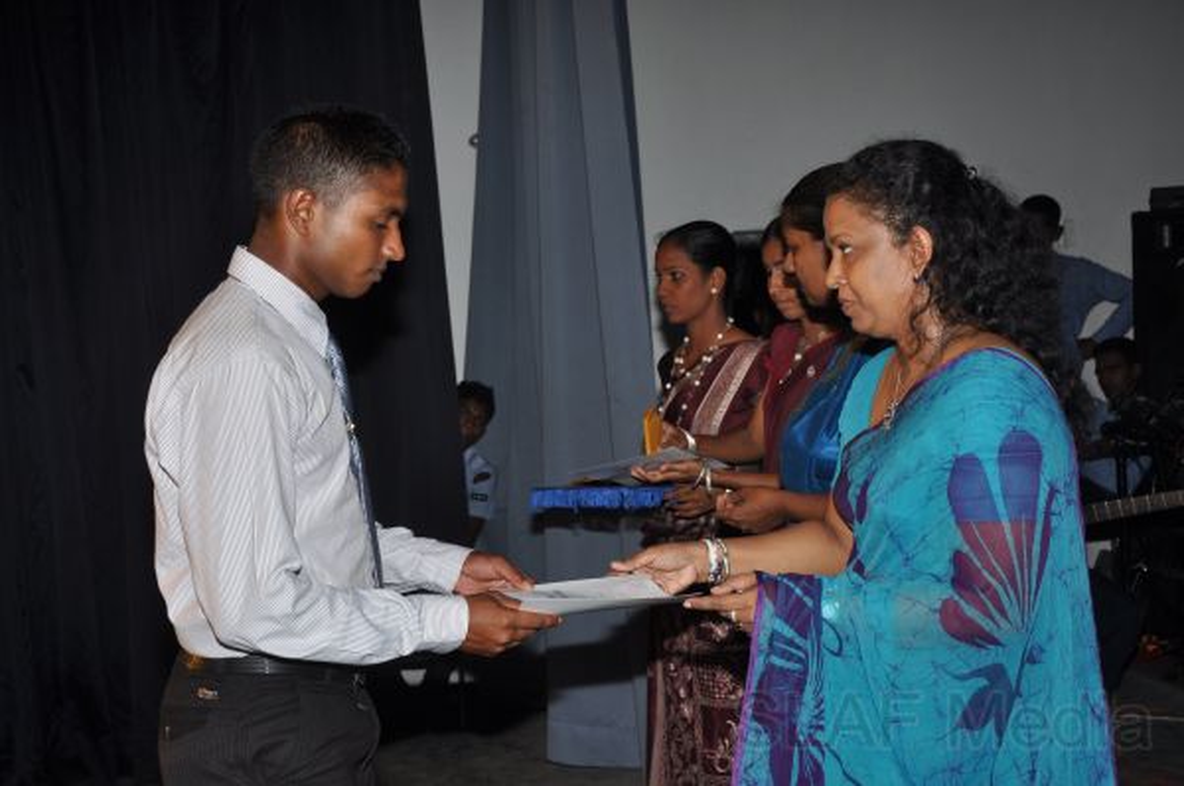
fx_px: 1970
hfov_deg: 33.4
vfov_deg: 22.5
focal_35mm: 60
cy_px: 393
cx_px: 592
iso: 200
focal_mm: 40
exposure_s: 1/100
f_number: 6.3
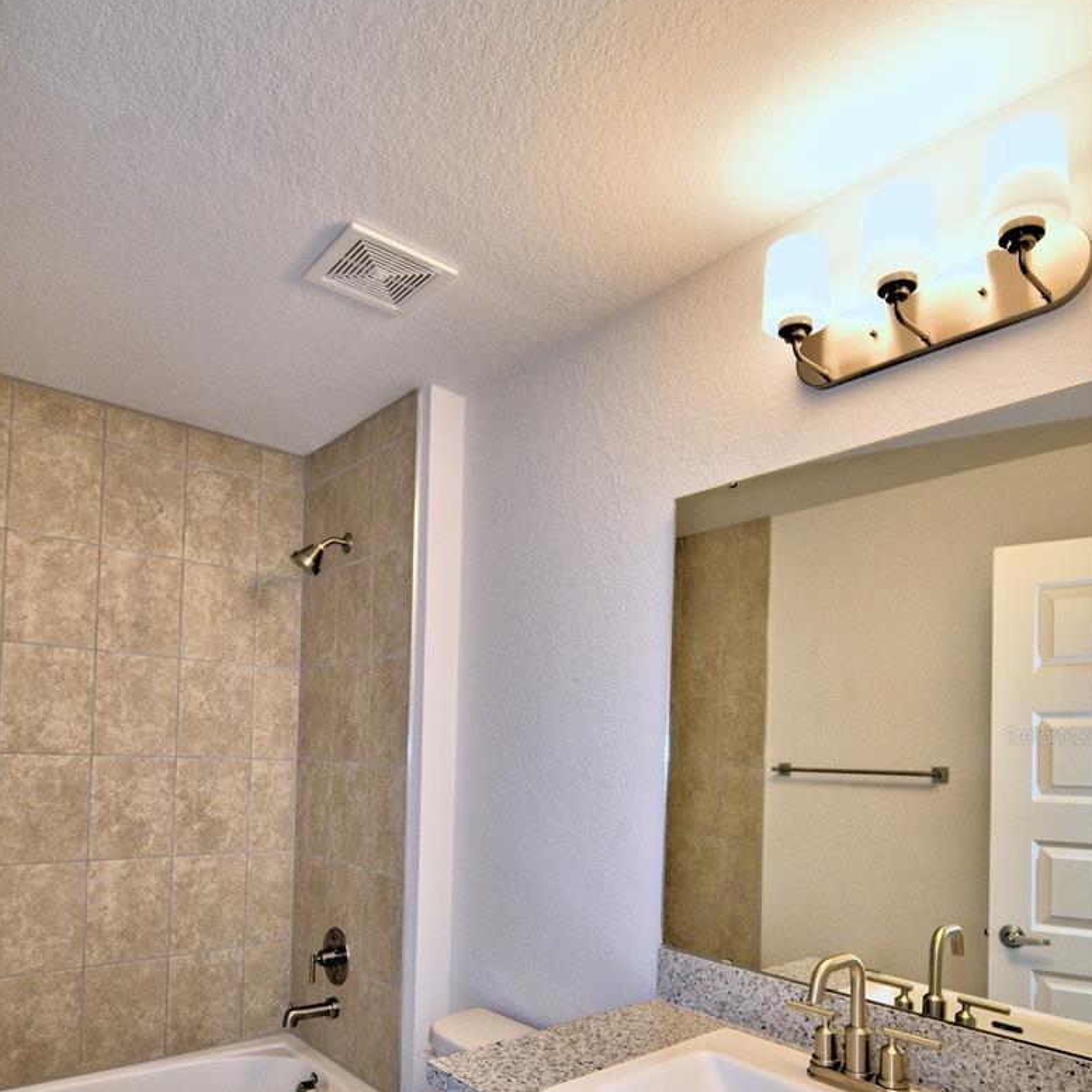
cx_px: 537
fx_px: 749
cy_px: 735
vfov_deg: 69.9
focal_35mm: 21
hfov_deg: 72.1
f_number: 4.8
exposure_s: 1/60
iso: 180
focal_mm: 11
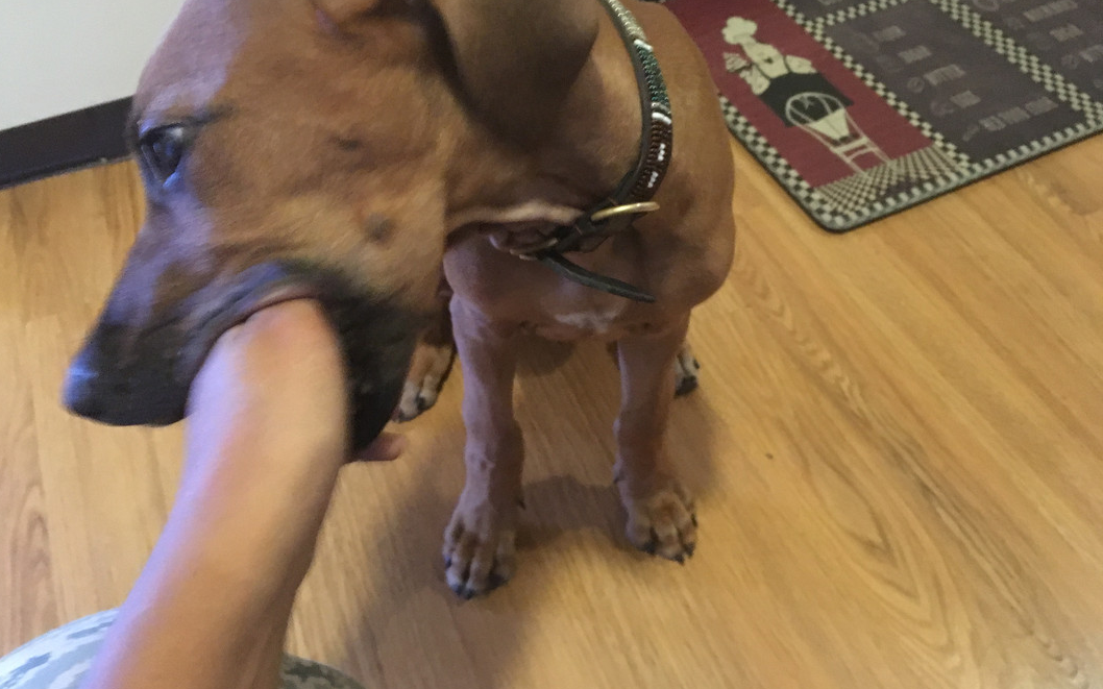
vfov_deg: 40.5
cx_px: 550
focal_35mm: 31
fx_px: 932
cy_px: 295
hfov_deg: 61.2
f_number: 2.2
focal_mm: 4.15
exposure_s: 1/15
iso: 500
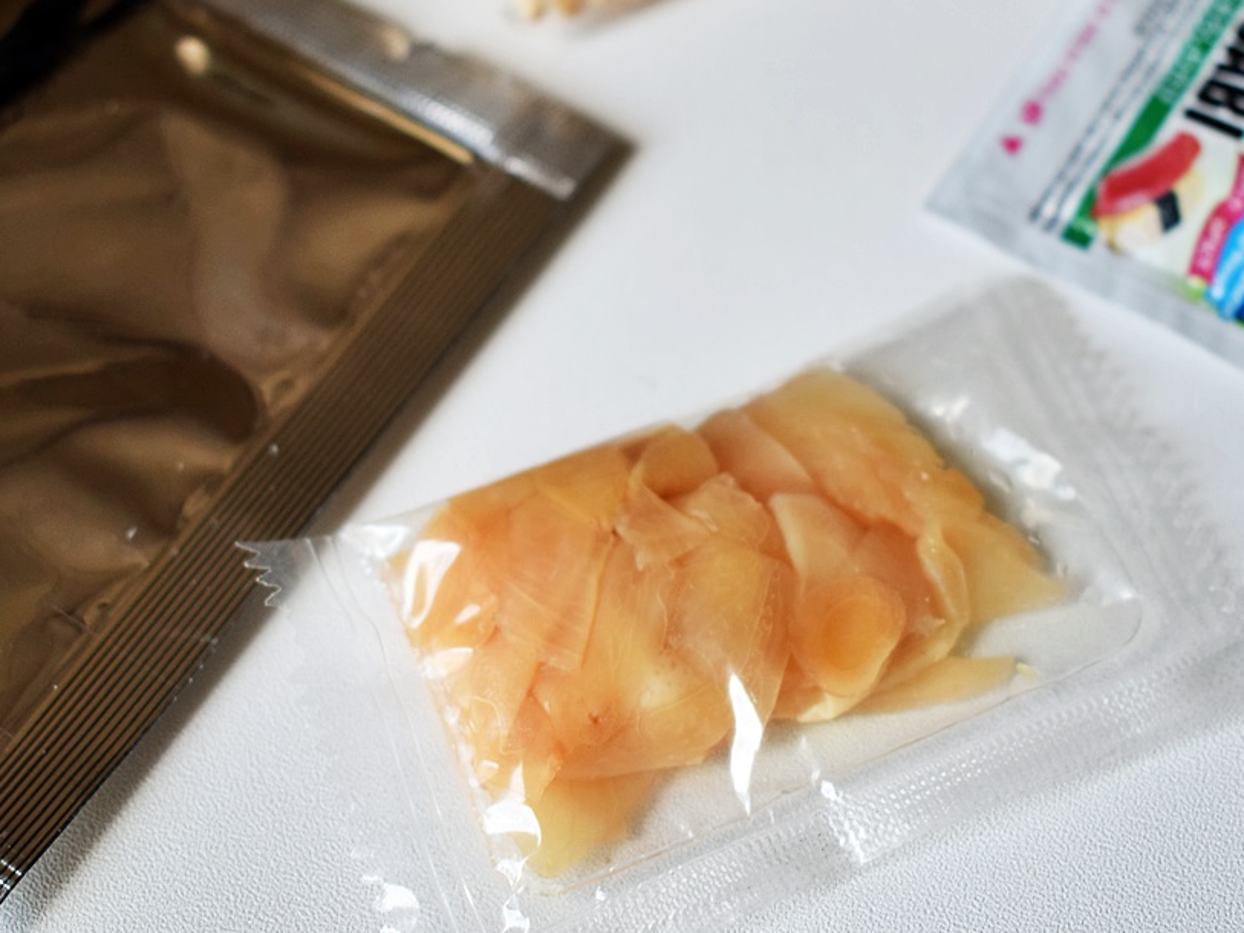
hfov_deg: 28.1
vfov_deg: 21.3
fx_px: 2480
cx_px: 710
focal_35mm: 69
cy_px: 418
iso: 400
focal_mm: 38
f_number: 4.8
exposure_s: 1/60
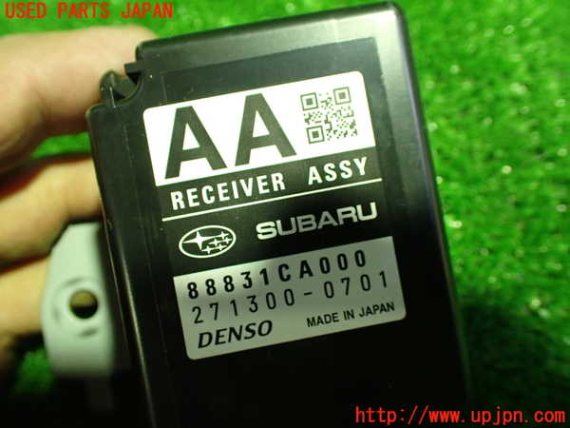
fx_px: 494
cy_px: 214
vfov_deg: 46.8
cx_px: 285
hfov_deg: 60.0
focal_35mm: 30
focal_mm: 5.4
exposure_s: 1/60
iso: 800
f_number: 2.3
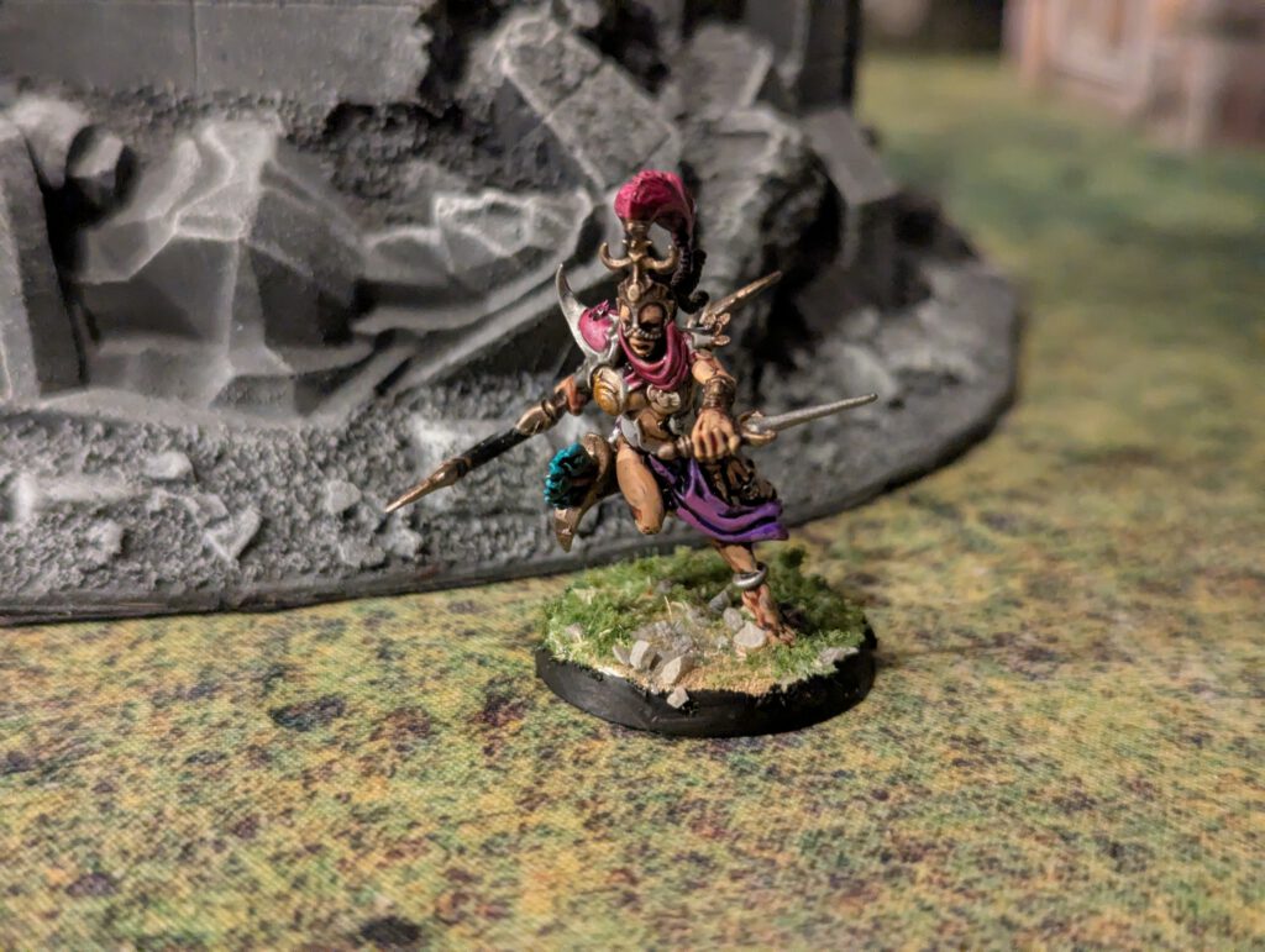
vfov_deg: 30.3
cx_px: 632
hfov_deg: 39.6
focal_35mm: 48
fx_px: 1757
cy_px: 476
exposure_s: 1/25
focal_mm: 6.81
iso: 1426
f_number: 1.85
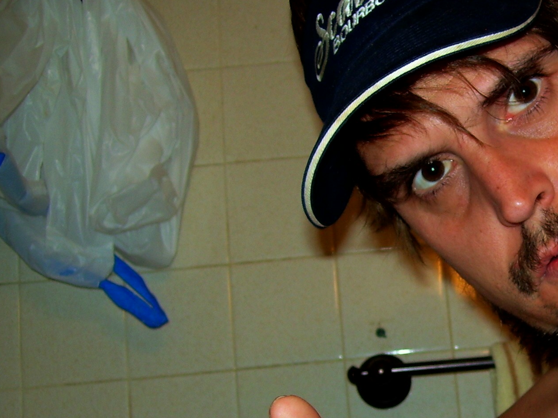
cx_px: 503
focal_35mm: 66
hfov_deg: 28.3
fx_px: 1064
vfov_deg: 22.1
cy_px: 314
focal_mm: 6
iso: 80
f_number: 2.7
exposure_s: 1/60
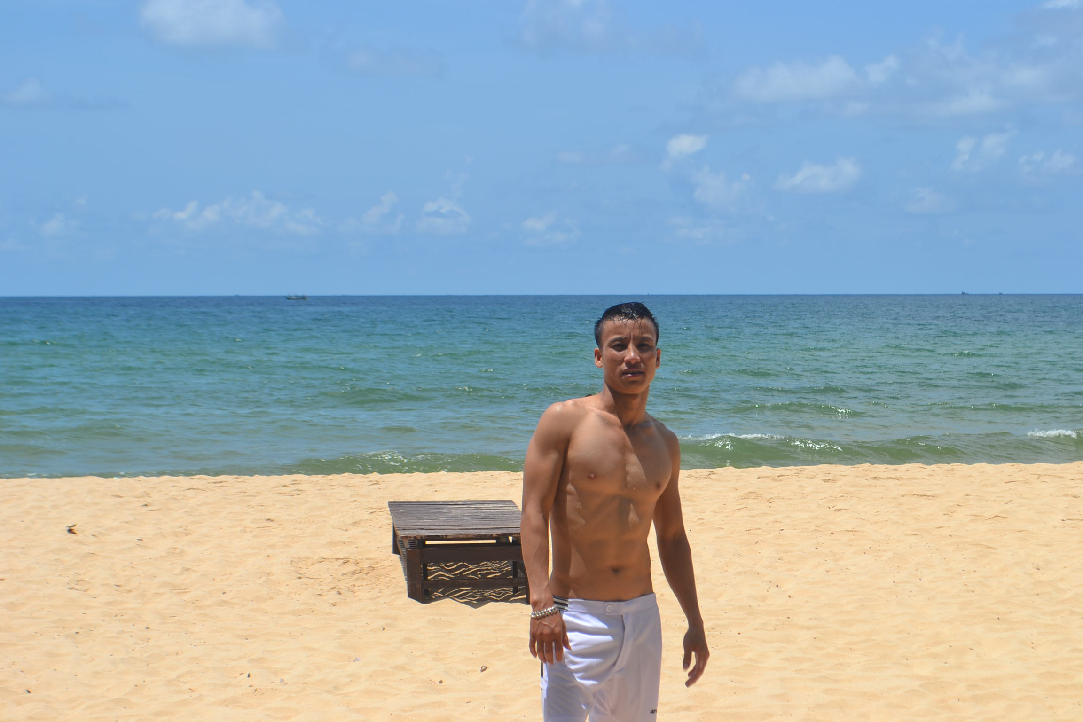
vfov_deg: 16.6
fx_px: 2482
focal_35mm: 82
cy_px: 361
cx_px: 542
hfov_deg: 24.6
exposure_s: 1/320
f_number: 9
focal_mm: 55
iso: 100
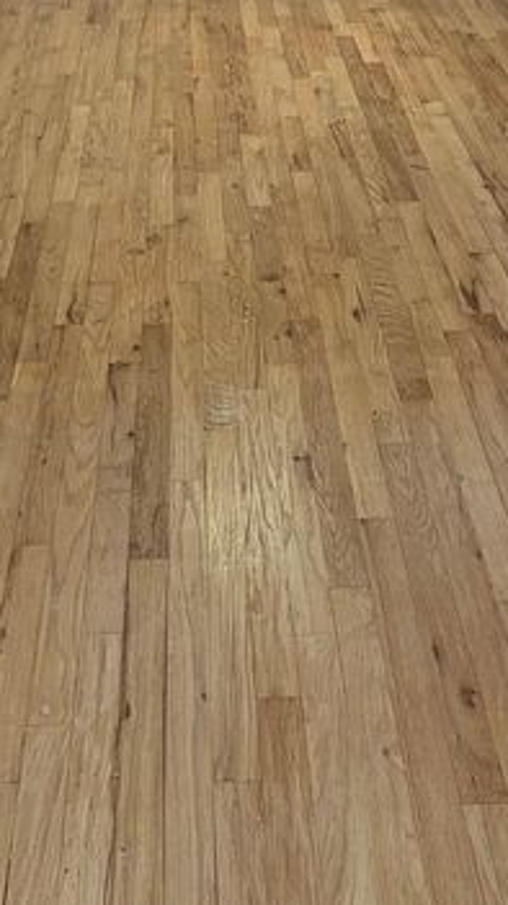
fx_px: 1679
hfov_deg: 17.2
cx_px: 258
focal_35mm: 70
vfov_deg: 29.4
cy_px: 161
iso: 200
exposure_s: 1/60
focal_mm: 5.96
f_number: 1.6
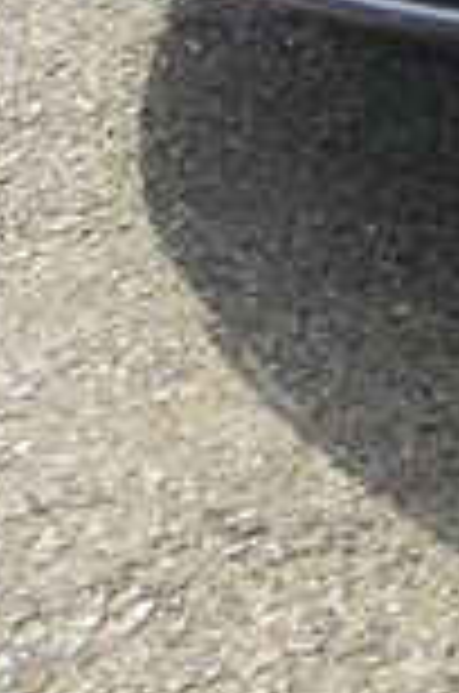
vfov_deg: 10.5
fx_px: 3458
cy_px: -686
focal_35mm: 180
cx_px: 1876
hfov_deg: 6.2
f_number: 6.3
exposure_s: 1/250
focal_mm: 10
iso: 160
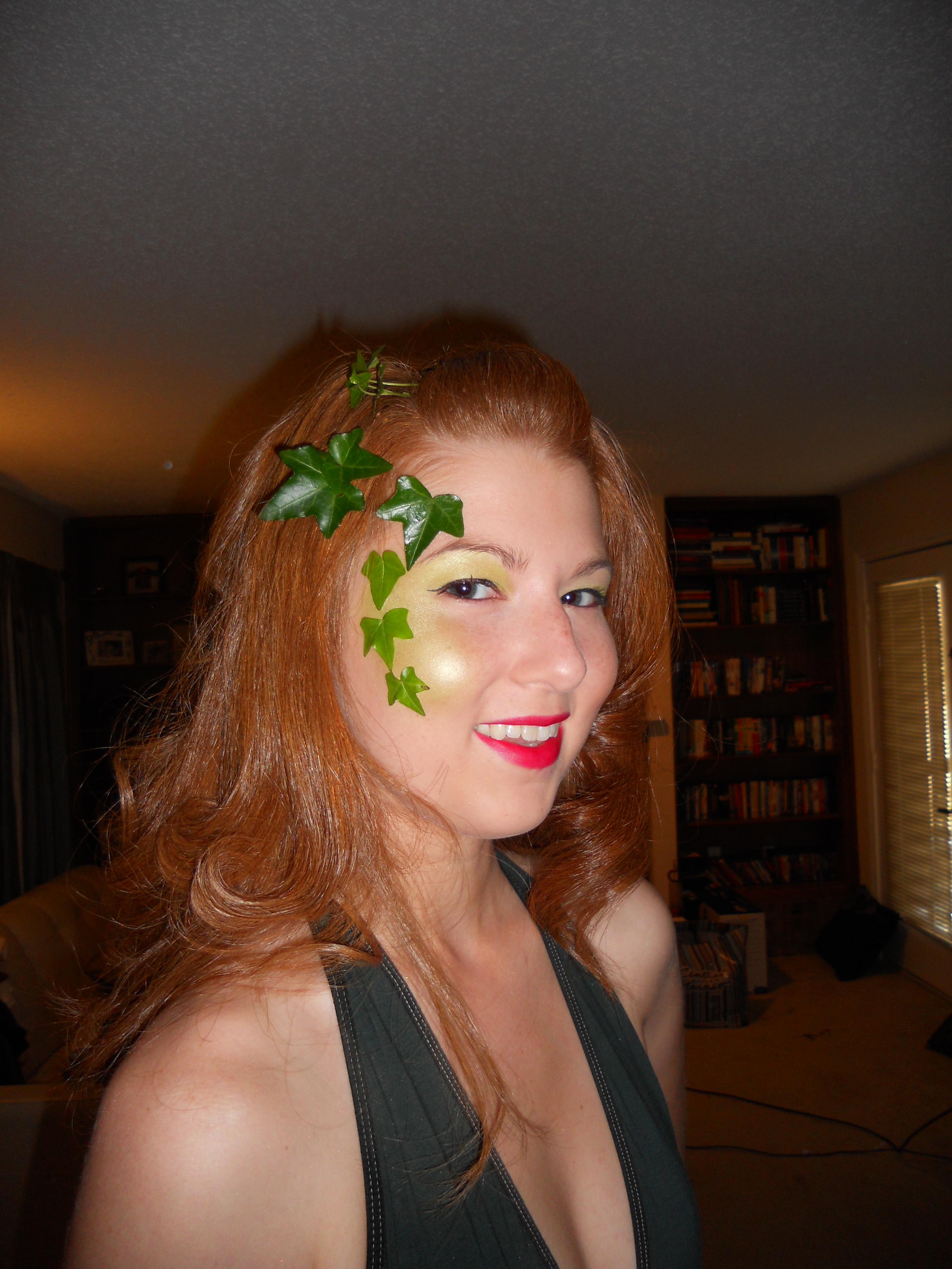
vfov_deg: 65.3
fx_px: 990
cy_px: 634
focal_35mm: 27
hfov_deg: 51.4
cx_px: 476
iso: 80
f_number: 3.2
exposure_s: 1/25
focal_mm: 4.9
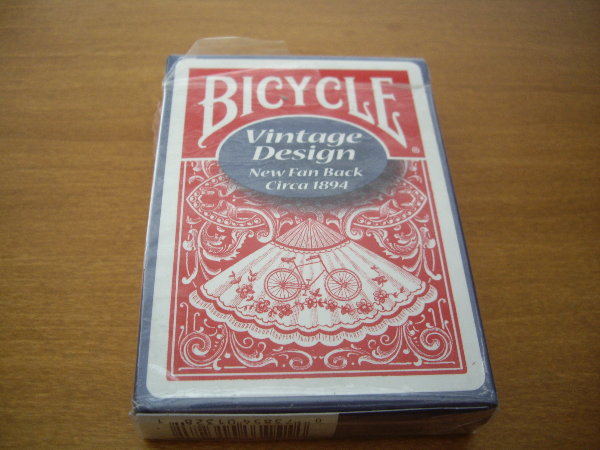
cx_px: 300
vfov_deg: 37.7
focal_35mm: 38
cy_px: 225
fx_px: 659
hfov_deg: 49.0
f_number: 2.8
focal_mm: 7.9
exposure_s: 1/50
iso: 200
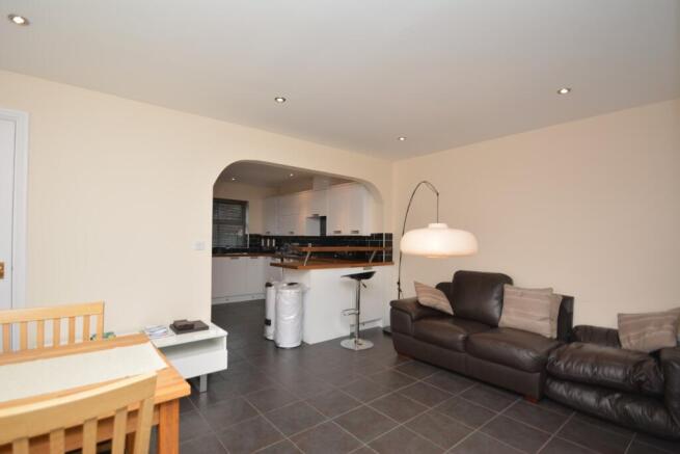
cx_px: 340
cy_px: 227
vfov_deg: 72.1
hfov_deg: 95.0
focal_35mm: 16
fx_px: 312
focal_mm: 11
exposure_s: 1/60
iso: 100
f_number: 4
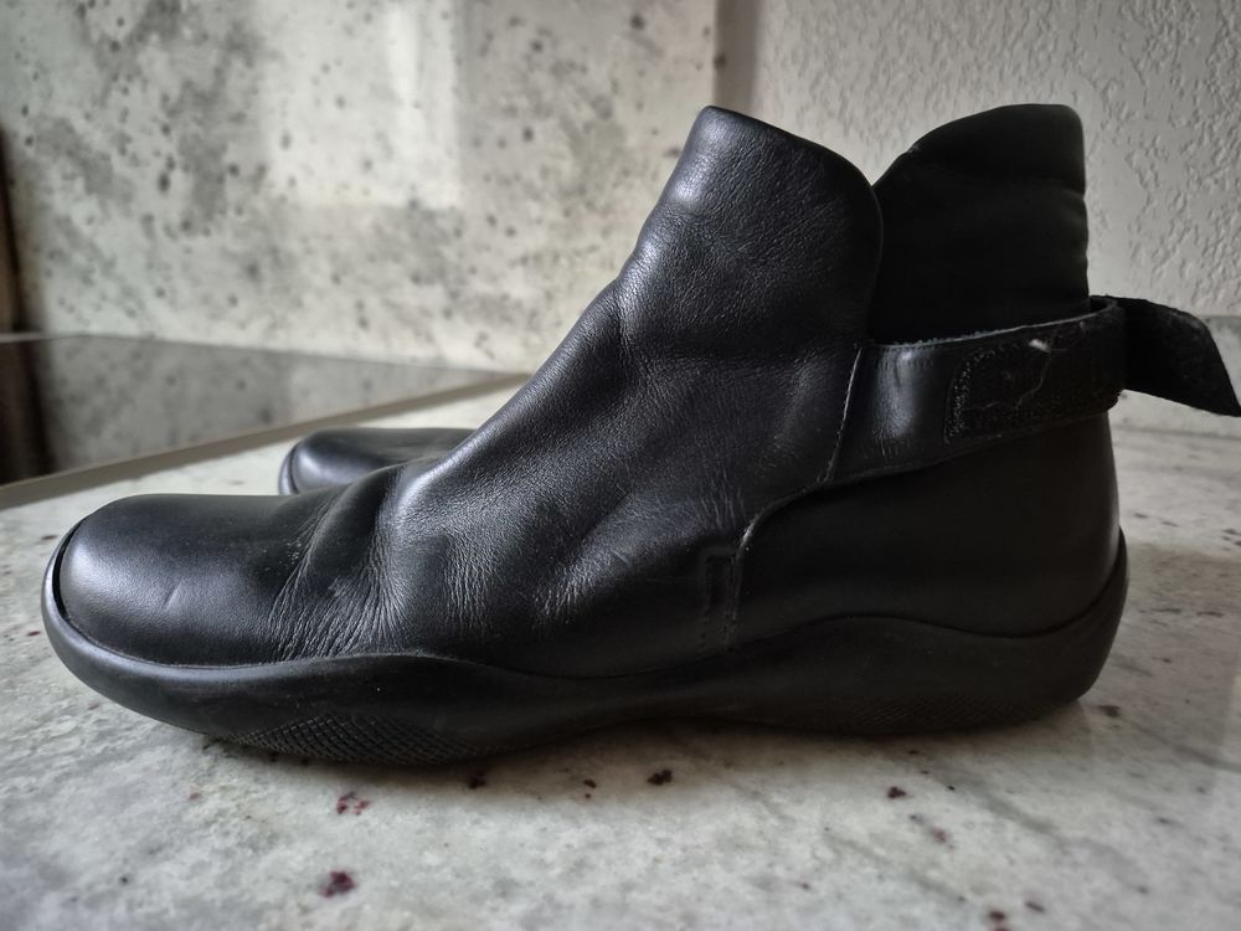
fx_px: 825
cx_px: 620
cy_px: 466
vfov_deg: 58.9
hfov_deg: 73.9
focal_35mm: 23
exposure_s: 1/25
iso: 1250
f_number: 1.8
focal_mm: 5.4
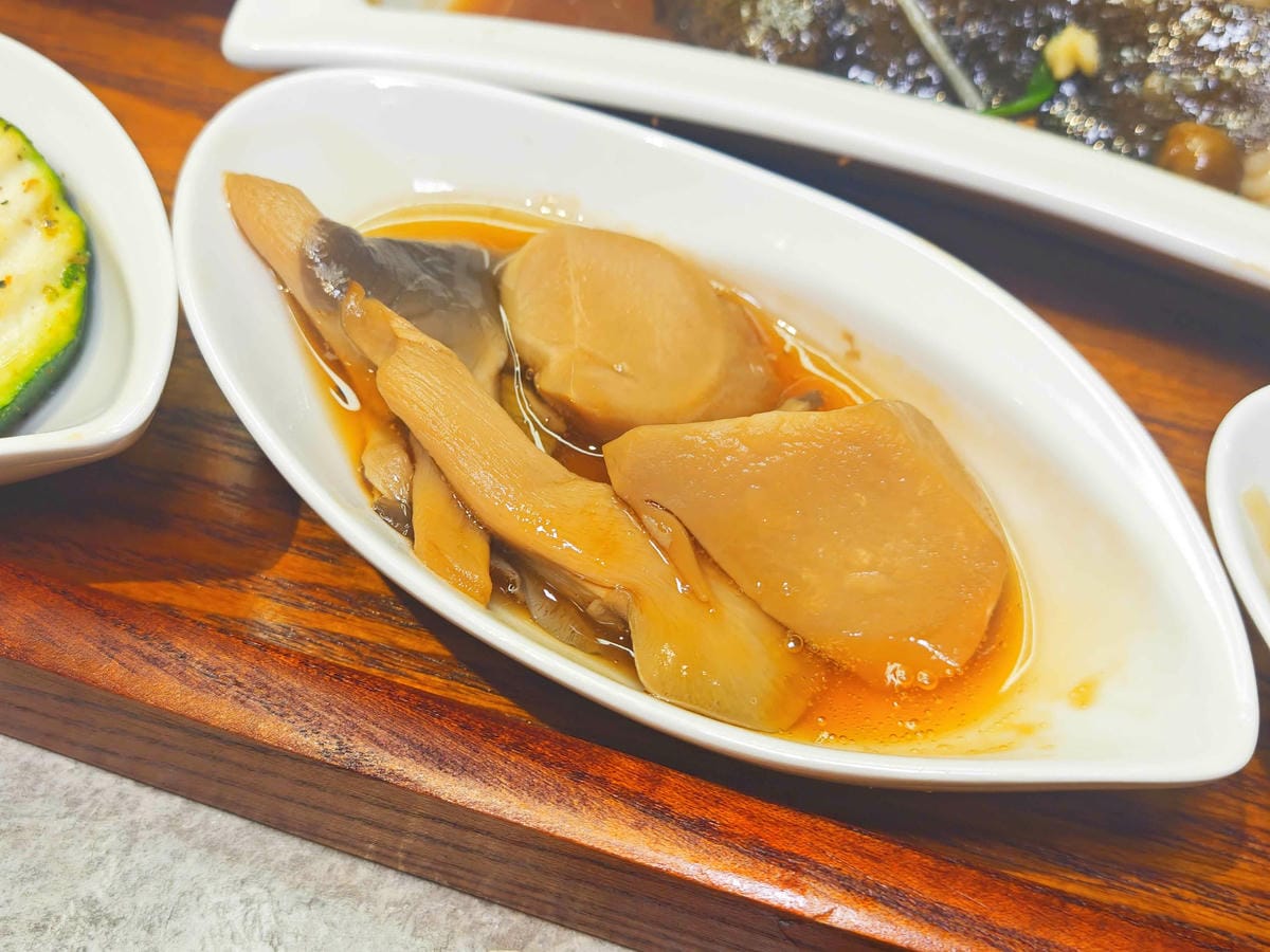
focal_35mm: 39
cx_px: 635
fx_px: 1431
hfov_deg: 47.9
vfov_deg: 36.8
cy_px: 476
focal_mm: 8.72
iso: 316
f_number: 2.8
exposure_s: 1/120
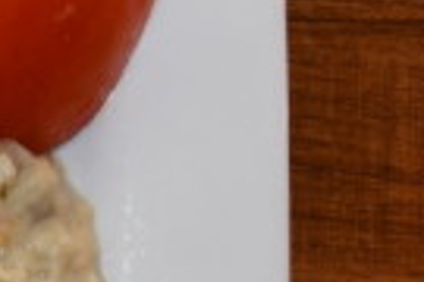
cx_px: -735
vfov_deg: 5.9
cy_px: 537
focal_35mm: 227
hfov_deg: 8.1
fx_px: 2673
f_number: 3.5
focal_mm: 20
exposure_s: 1/80
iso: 400
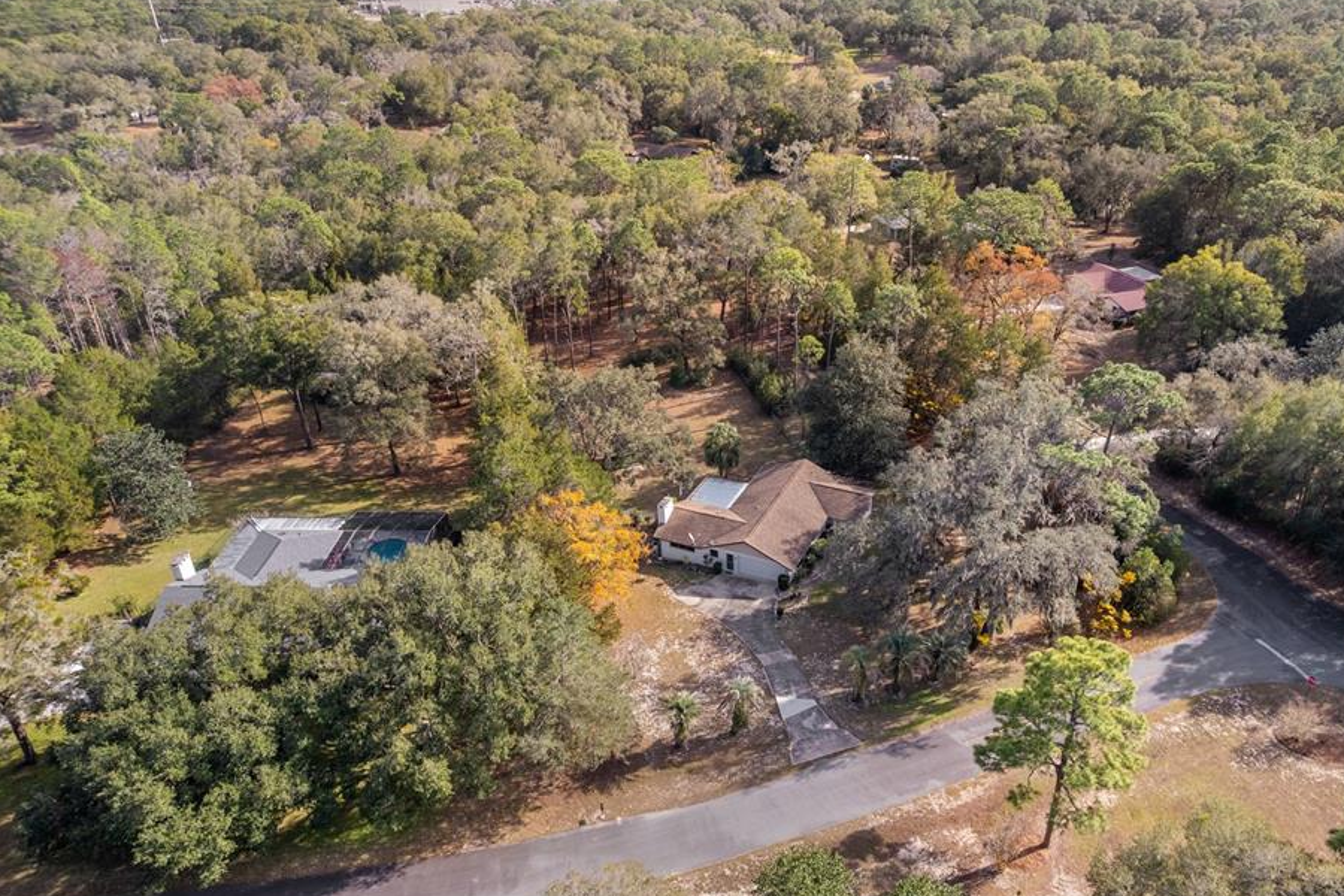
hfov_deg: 71.3
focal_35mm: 25
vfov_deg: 51.3
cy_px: 444
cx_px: 739
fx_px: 933
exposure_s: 1/500
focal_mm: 8.38
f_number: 2.8
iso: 100
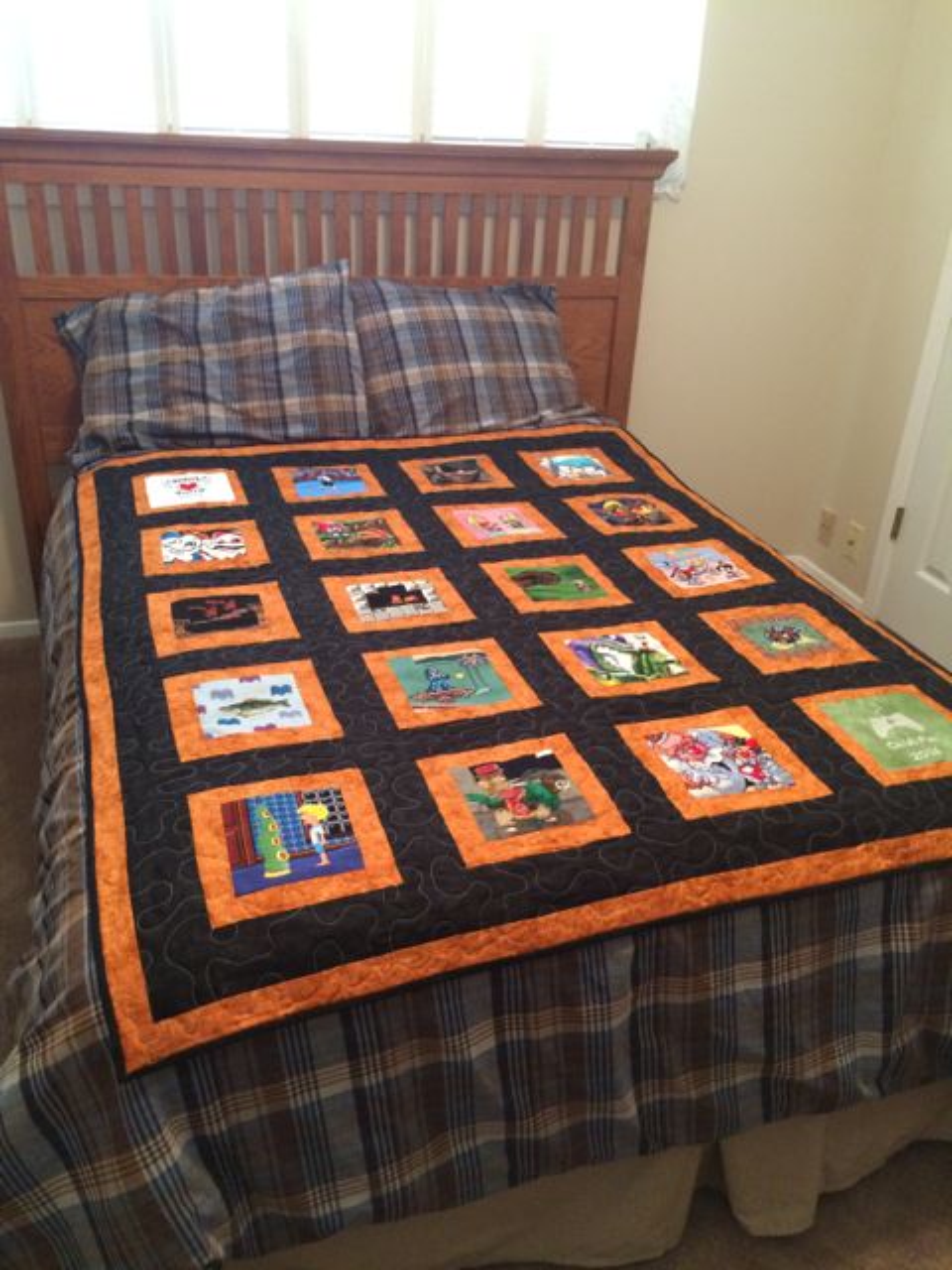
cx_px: 476
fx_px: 1063
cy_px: 635
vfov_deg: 61.7
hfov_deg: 48.2
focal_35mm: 29
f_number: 2.2
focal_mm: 4.15
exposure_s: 1/30
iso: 320
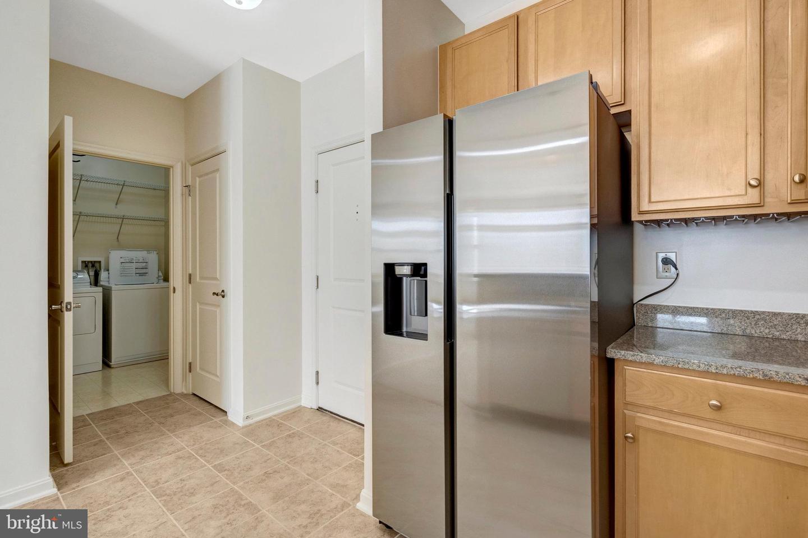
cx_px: 404
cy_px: 269
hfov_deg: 96.7
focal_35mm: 16
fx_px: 359
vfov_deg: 73.7
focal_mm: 16
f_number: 8
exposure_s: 1/100
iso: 1250
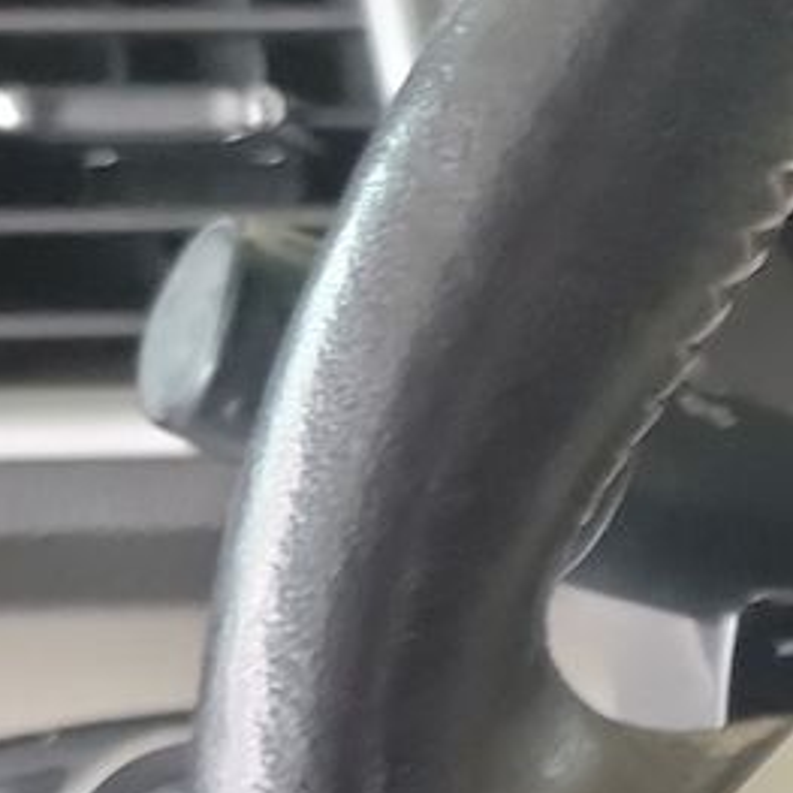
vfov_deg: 13.3
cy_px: 883
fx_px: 3343
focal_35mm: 129
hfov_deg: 10.5
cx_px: 2195
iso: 862
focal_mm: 6.7
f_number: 1.8
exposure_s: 1/59
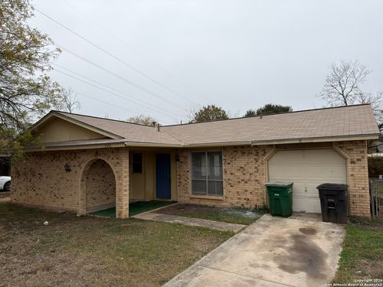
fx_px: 266
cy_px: 144
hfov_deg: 71.6
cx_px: 192
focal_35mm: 24
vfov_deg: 56.8
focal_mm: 6.76
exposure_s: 1/2915
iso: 64
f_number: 1.78
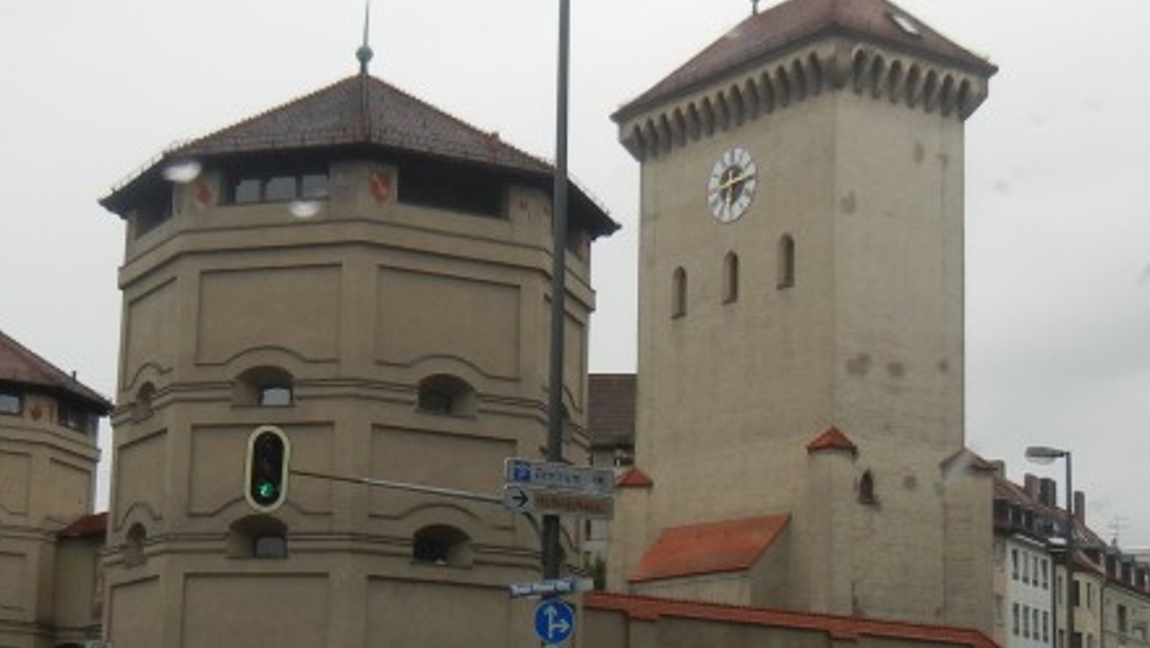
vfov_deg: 15.9
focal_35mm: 76
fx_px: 2319
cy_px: 457
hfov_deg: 27.7
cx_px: 410
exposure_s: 1/215
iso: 160
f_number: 3.5
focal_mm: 5.4
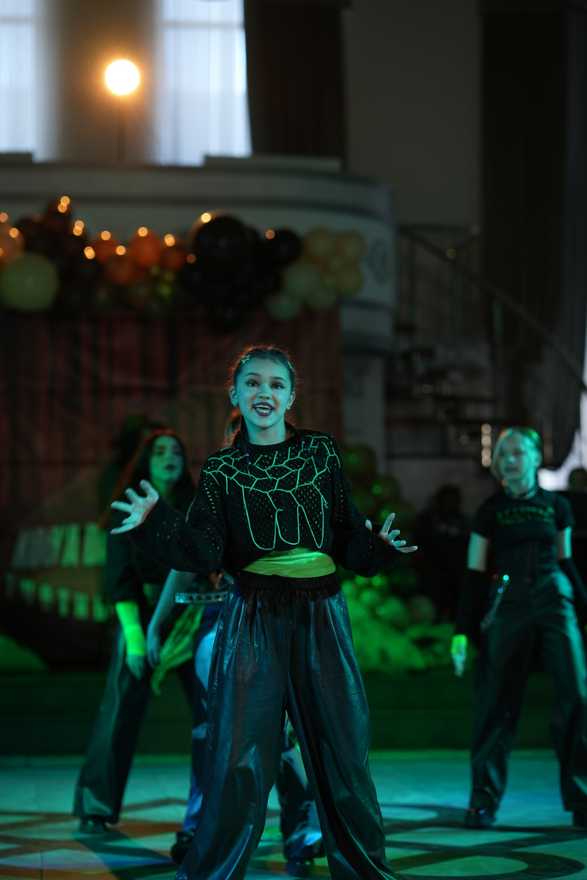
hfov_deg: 16.1
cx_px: 294
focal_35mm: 85
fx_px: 2079
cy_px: 440
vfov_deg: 23.9
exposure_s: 1/400
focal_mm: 85
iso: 800
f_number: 2.2
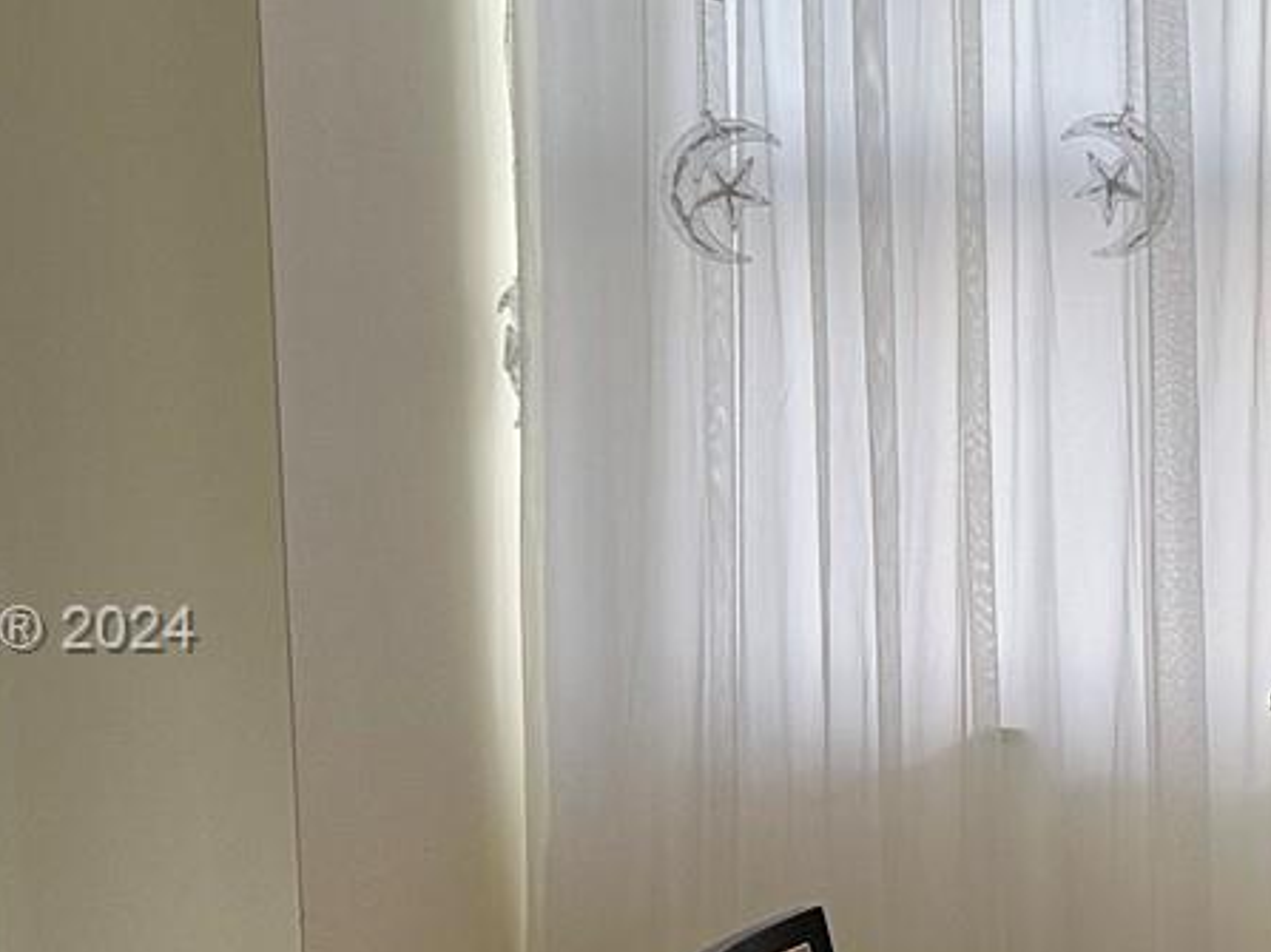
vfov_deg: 17.1
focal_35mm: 86
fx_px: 3157
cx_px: 1561
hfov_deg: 21.1
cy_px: 634
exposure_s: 1/121
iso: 200
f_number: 1.78
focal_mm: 6.86
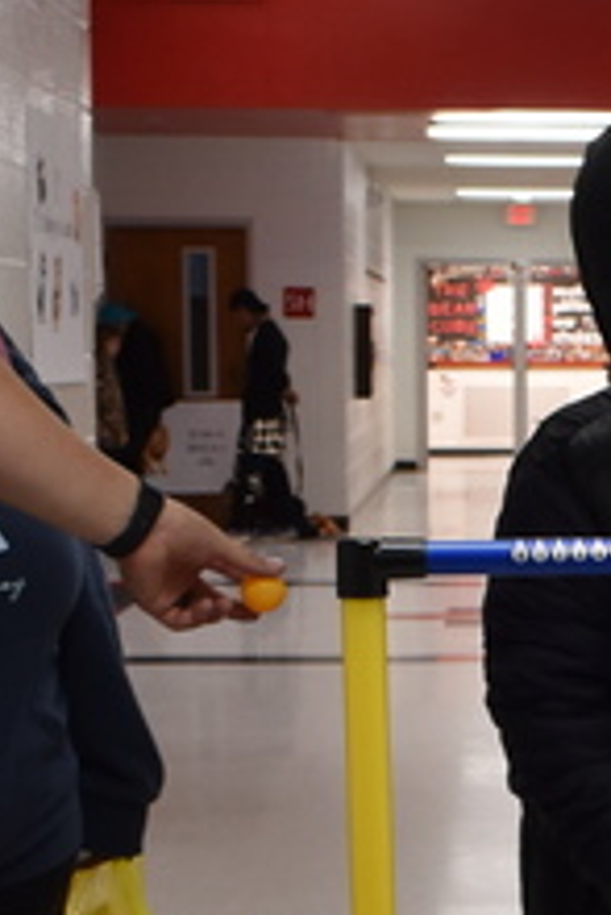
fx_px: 2770
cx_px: 881
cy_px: 744
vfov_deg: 18.6
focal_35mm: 109
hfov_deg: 12.1
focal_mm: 20
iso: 720
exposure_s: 1/30
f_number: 7.1
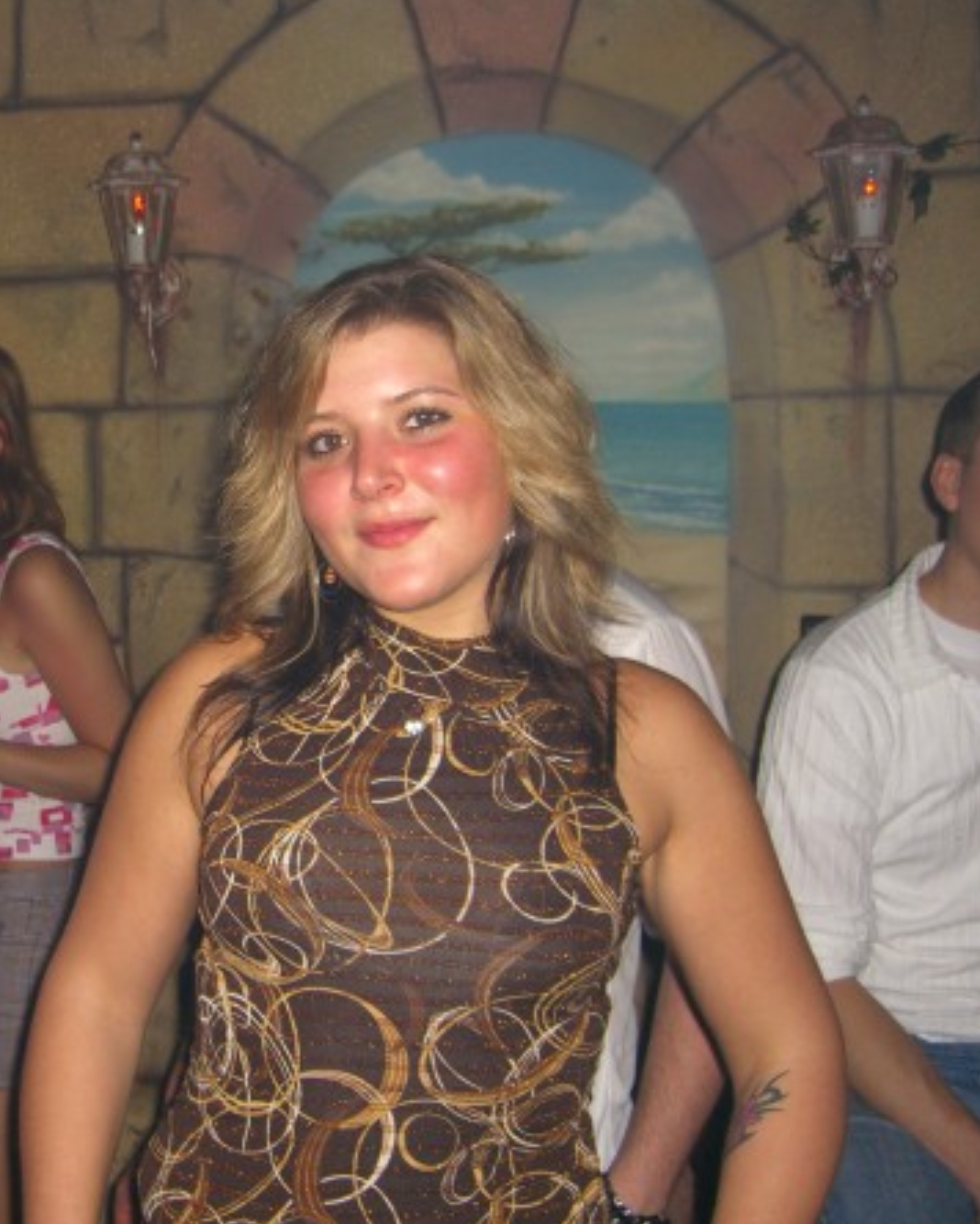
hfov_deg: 29.4
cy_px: 608
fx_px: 1813
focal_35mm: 50
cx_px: 162
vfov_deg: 37.3
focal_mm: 7.9
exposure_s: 1/60
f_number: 2.8
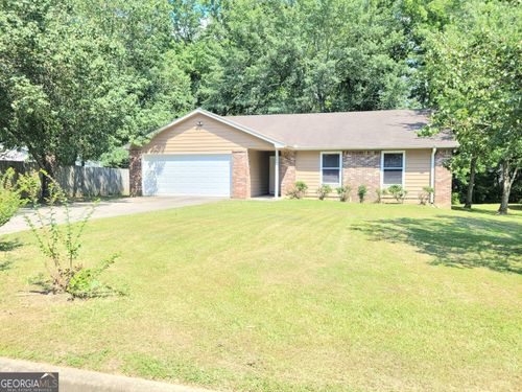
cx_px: 261
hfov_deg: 67.3
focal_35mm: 26
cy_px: 196
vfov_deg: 53.1
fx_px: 392
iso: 40
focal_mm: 5.4
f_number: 1.8
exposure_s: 1/769
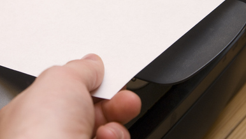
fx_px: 770
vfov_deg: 10.2
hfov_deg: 18.1
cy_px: -1
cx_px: 85
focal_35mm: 118
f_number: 4
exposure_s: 1/60
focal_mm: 40
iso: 320
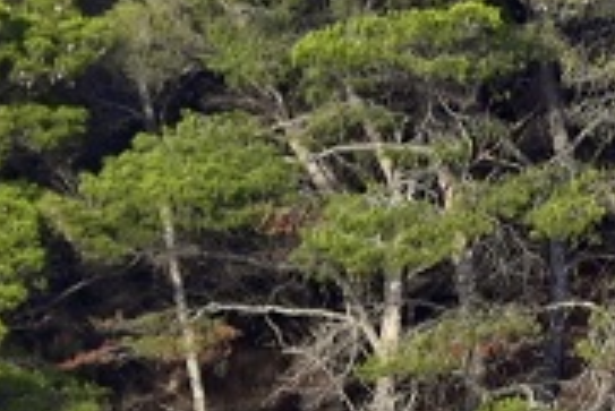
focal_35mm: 2151
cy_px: 273
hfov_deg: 1.0
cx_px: 214
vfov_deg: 0.6
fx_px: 36775
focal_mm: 300
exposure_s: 1/640
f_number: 5.6
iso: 400
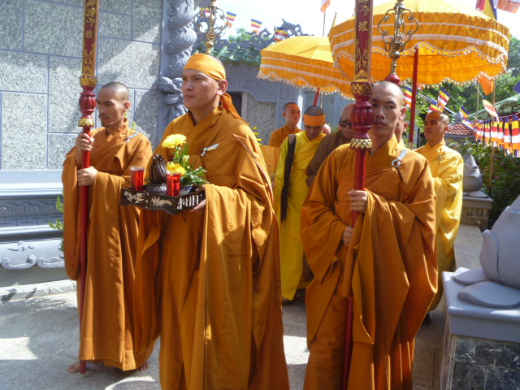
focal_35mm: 35
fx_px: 526
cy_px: 195
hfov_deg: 52.6
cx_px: 260
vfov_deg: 40.7
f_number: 4.5
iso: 80
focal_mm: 6.3
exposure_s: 1/200
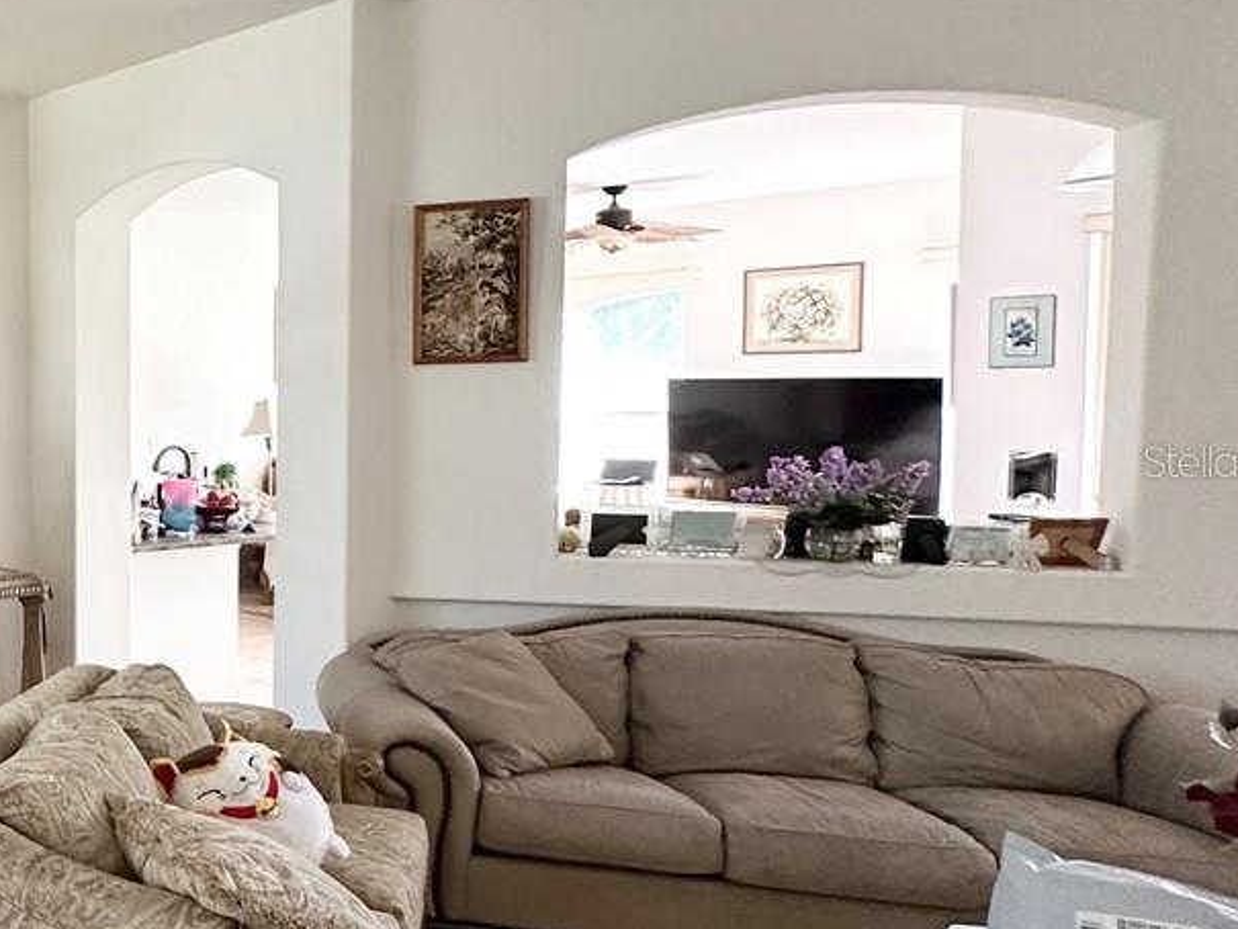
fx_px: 1324
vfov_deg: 38.7
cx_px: -301
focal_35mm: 37
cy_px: 460
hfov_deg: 36.5
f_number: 2.2
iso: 320
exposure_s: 1/99
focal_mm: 2.22
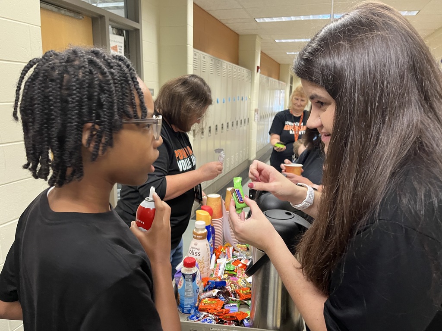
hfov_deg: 67.3
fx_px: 332
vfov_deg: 53.1
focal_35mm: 26
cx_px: 221
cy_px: 166
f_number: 1.6
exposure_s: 1/60
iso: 400
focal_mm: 5.1
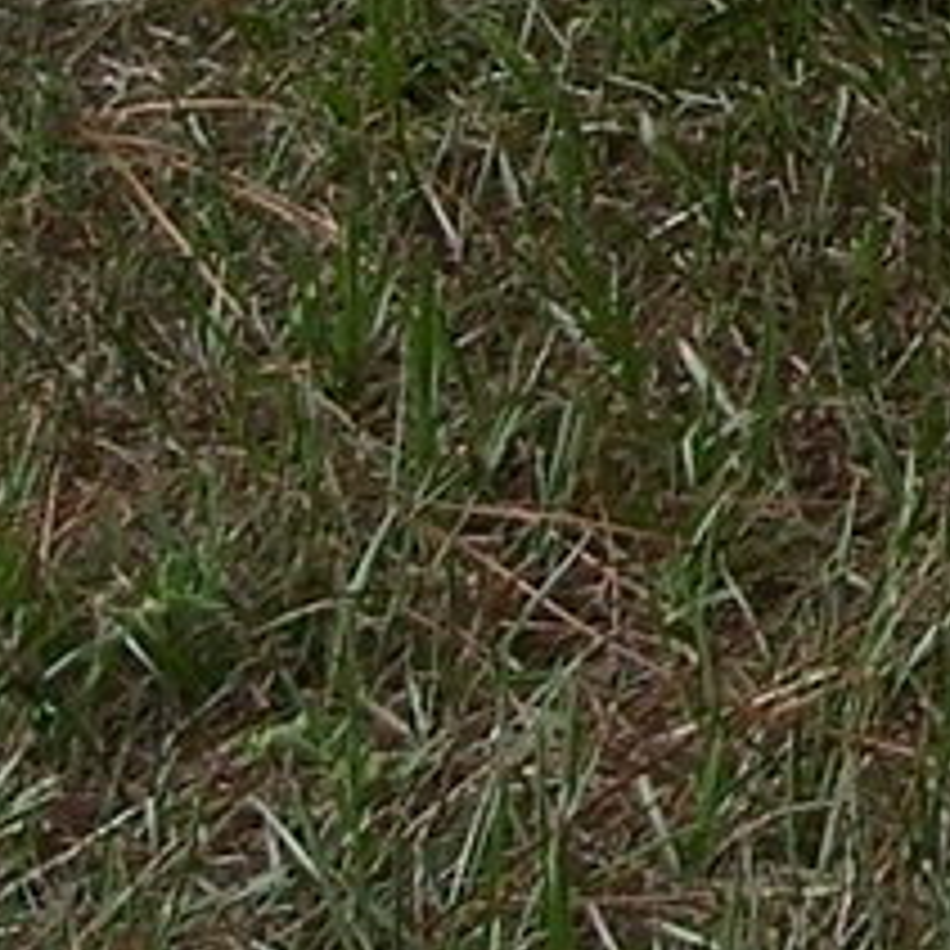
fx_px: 8135
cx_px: 2278
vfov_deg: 6.3
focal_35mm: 262
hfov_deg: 6.4
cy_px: -1526
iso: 100
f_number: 4
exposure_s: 1/750
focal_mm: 8
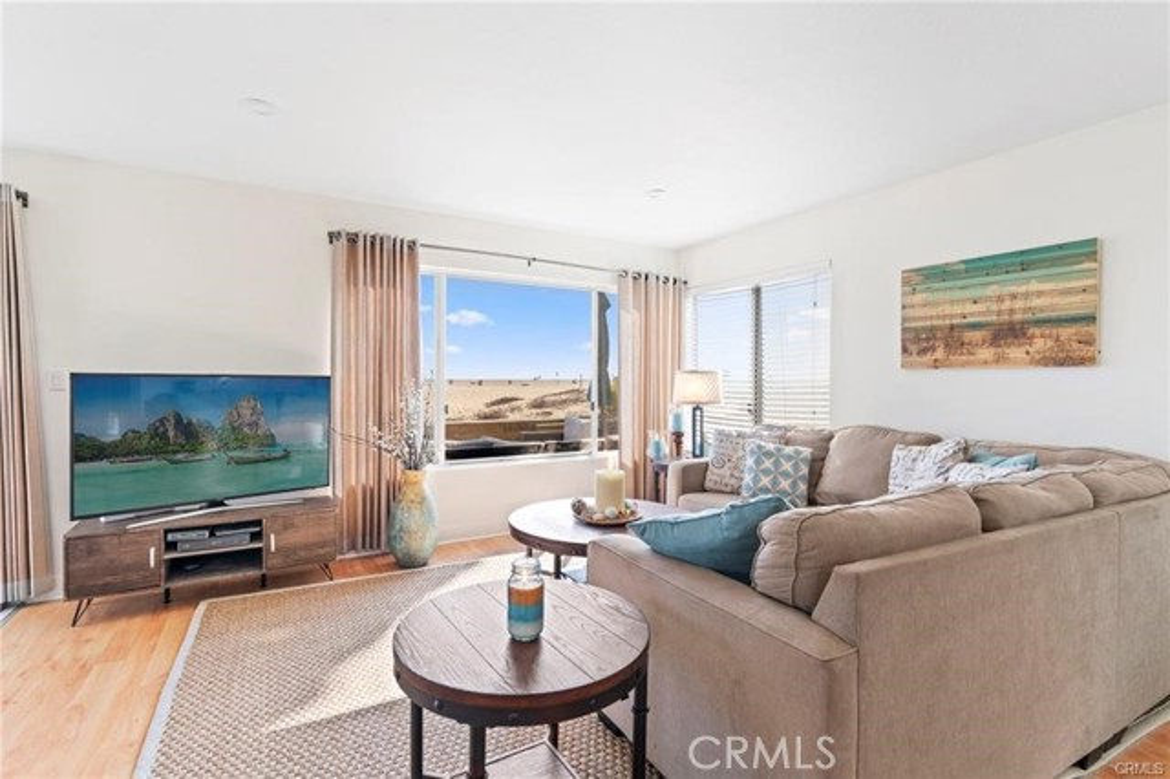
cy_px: 390
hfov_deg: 96.8
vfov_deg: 73.7
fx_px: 520
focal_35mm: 16
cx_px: 585
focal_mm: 16
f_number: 8
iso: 200
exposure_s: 1/15
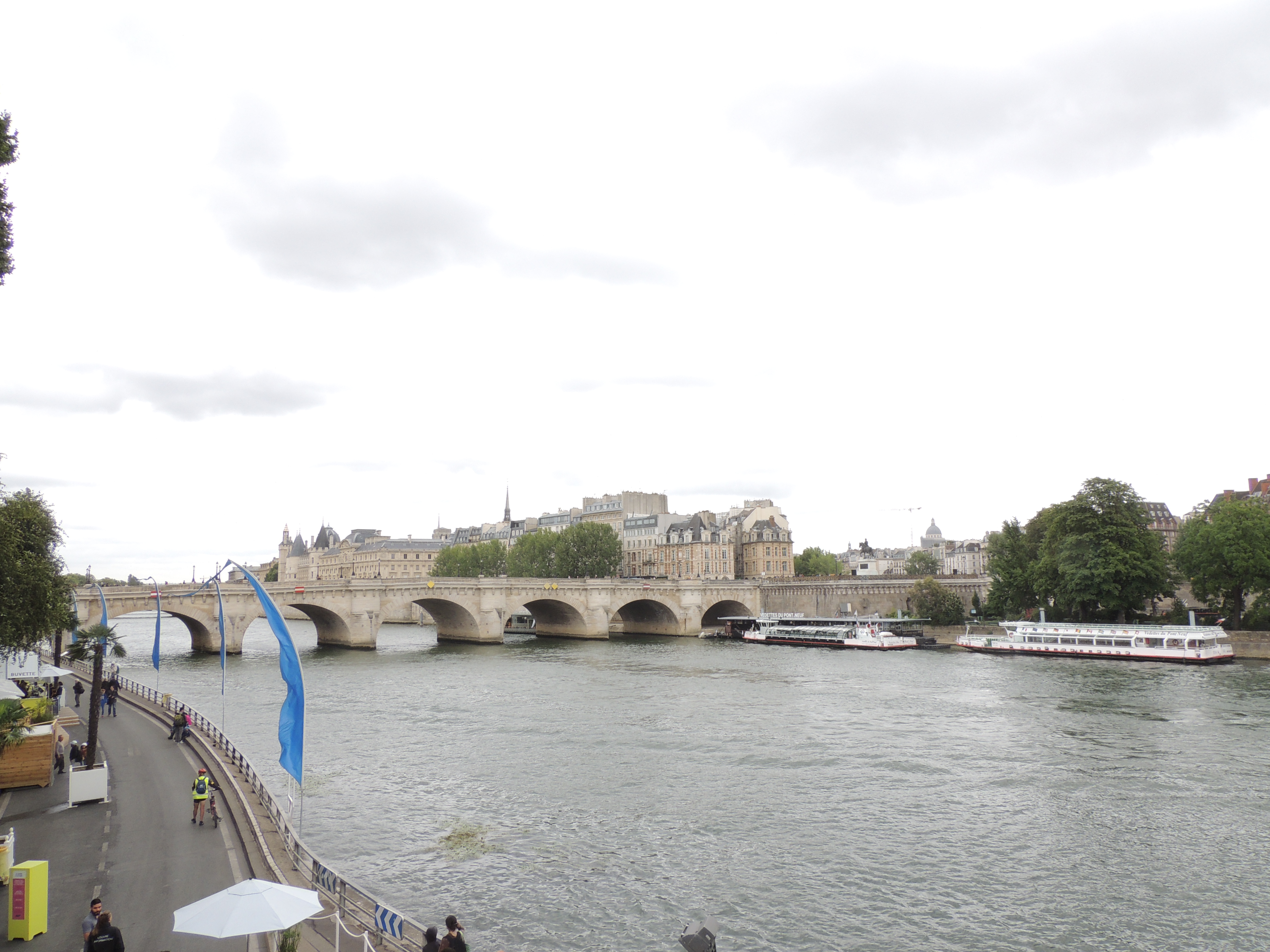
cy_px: 476
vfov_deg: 56.8
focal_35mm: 24
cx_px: 635
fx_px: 881
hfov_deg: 71.6
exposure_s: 1/160
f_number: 4.7
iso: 100
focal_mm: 4.3
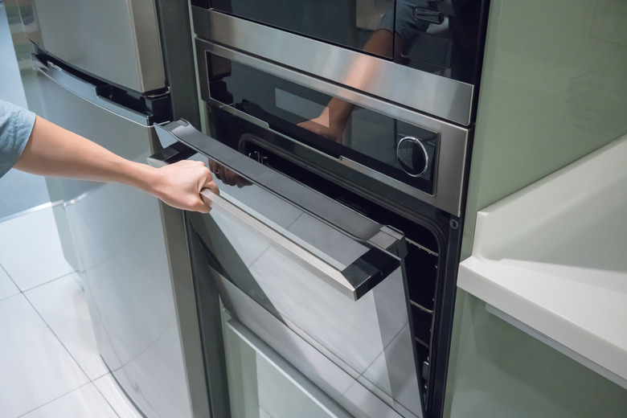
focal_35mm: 35
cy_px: 209
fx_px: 610
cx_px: 314
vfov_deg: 37.9
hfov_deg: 54.4
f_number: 9
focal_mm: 35
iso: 10000
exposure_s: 1/60
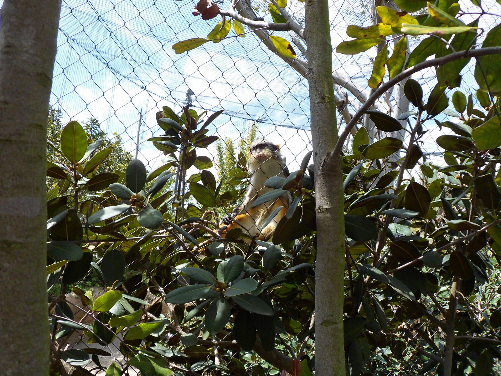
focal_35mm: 27
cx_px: 250
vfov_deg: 51.4
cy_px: 188
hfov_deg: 65.3
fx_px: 391
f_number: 3.3
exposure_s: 1/350
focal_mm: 4.9
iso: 80
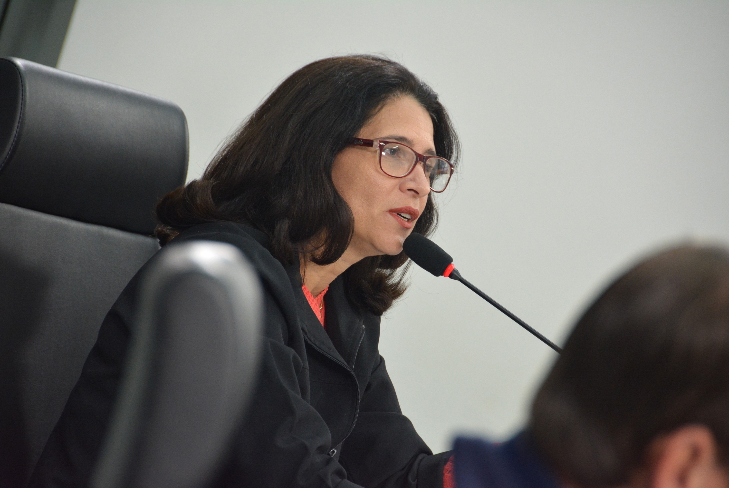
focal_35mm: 300
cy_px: 244
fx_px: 6080
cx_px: 364
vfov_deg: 4.6
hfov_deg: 6.9
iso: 1600
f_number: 5.6
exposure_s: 1/125
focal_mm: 200
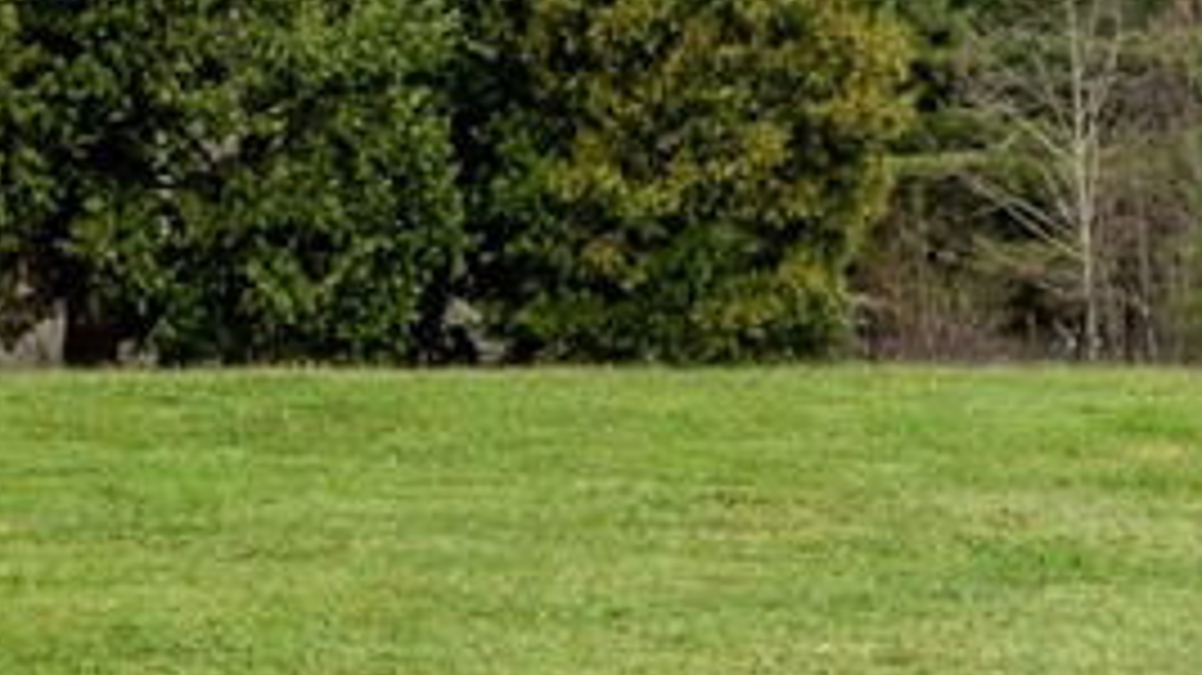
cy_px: 272
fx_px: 6373
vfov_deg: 6.1
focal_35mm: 200
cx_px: 3210
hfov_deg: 9.2
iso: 200
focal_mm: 30
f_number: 8
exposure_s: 1/320
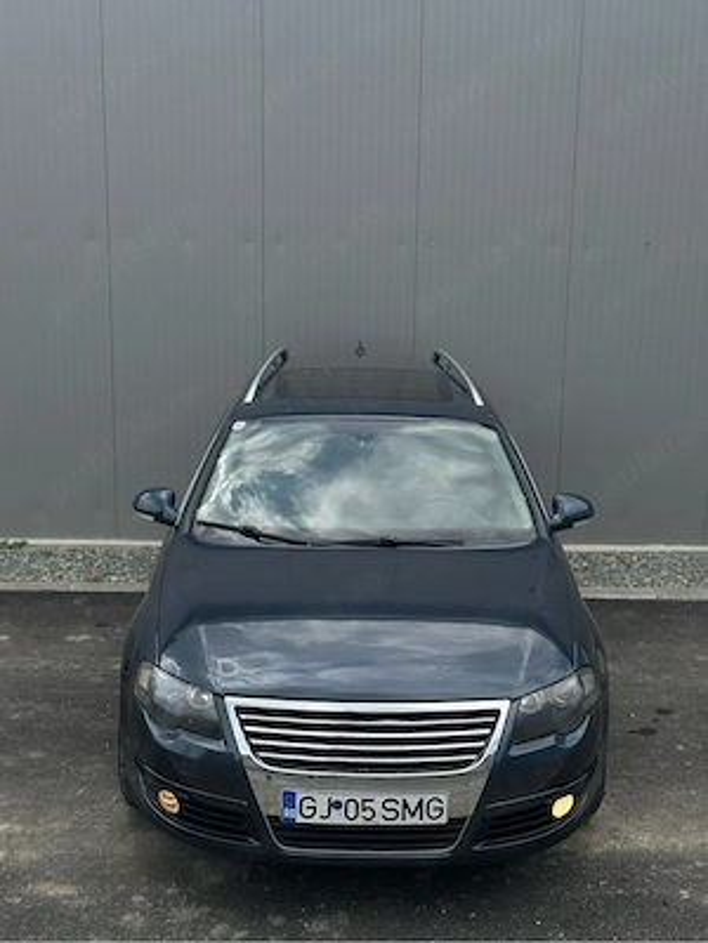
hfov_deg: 30.3
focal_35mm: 48
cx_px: 354
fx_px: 1309
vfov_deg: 39.7
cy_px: 472
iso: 100
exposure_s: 1/3472
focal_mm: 6.86
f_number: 1.78
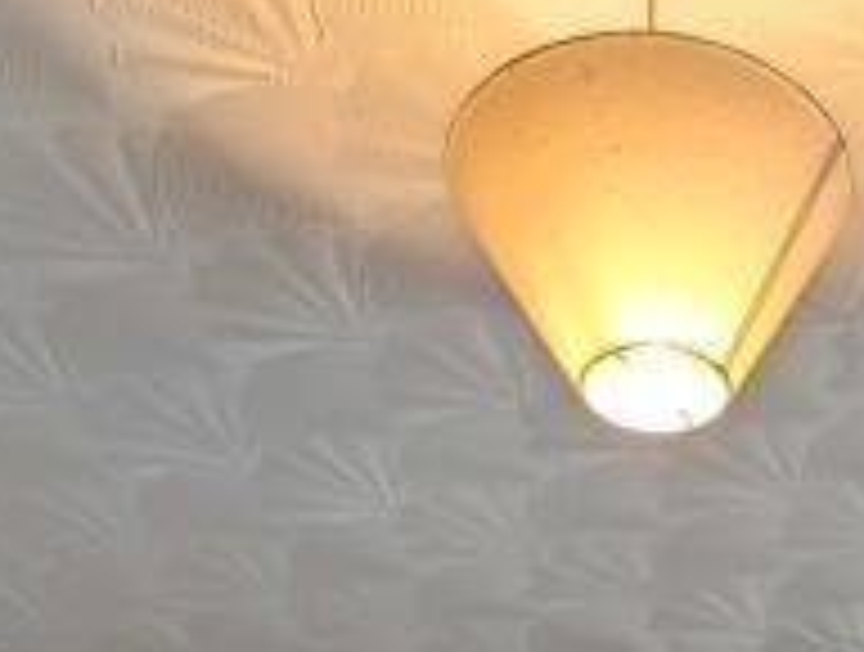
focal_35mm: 64
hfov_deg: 28.6
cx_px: 837
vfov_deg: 14.0
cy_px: 1639
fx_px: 1601
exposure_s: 1/100
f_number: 1.95
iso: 79
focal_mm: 2.23
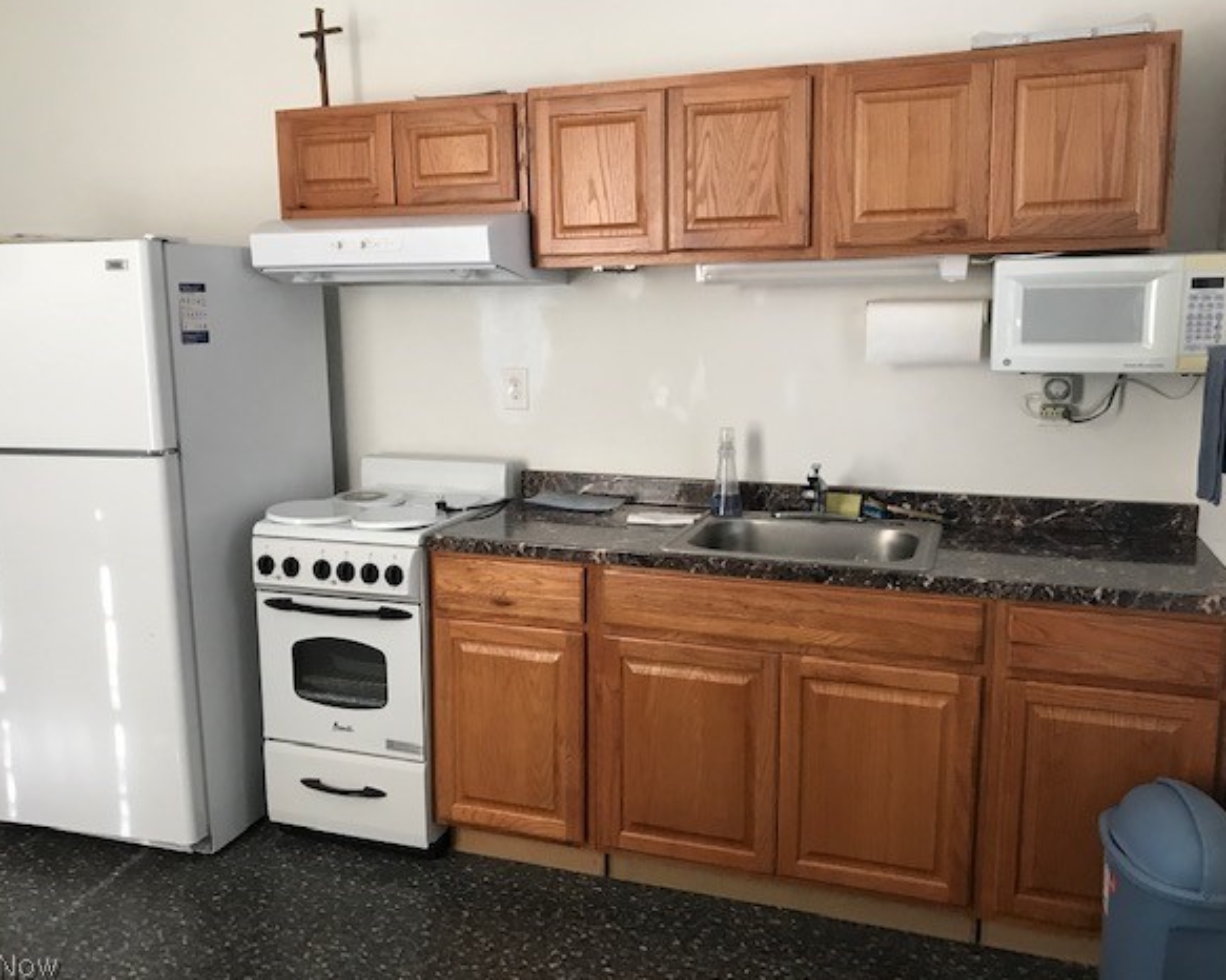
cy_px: 484
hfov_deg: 58.8
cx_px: 595
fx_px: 1088
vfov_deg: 48.5
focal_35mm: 30
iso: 32
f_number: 1.8
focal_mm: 3.99
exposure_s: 1/30
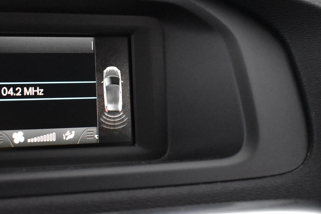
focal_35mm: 65
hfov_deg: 30.6
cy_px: 69
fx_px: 580
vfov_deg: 20.9
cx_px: 92
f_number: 4.2
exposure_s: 1/50
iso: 7200
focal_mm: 28
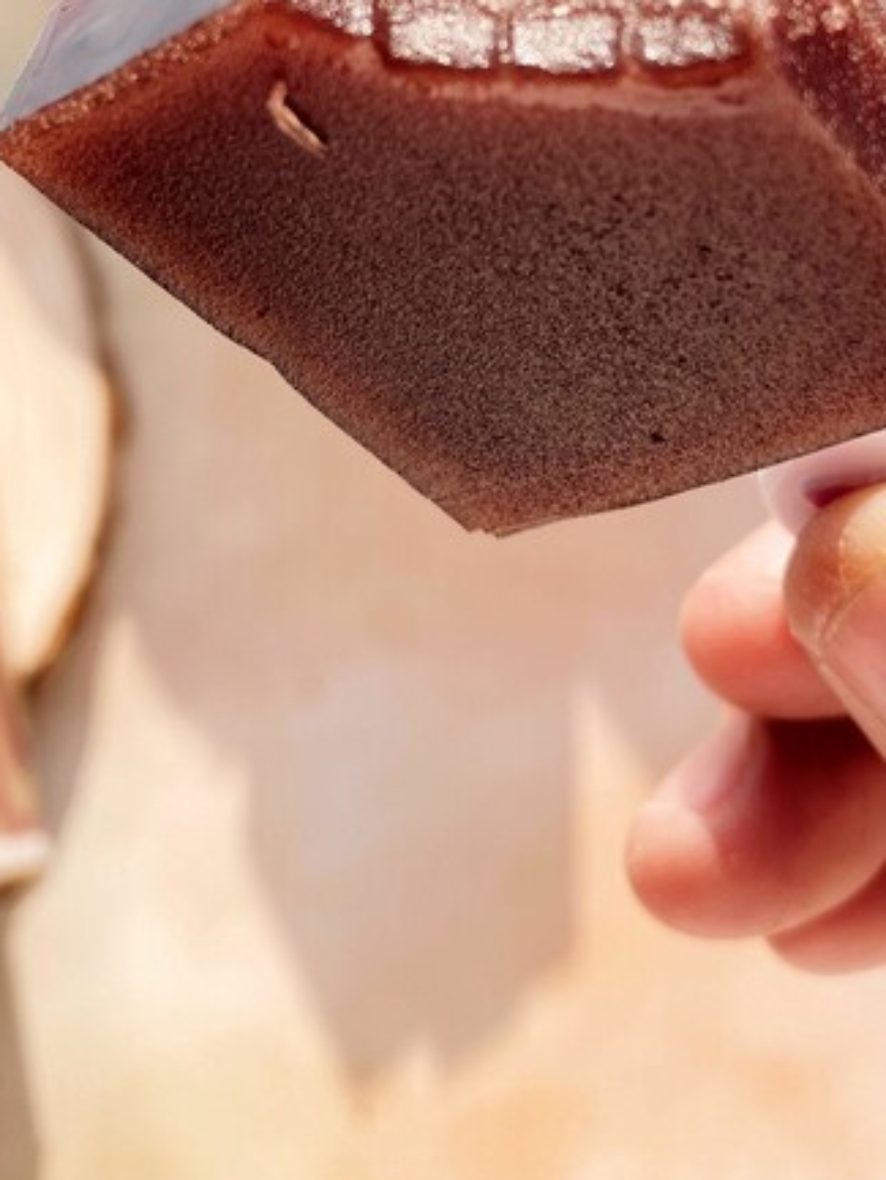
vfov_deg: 35.2
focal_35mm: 51
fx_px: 1740
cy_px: 112
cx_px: 489
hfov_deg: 28.6
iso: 32
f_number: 1.8
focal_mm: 4.25
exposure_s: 1/149
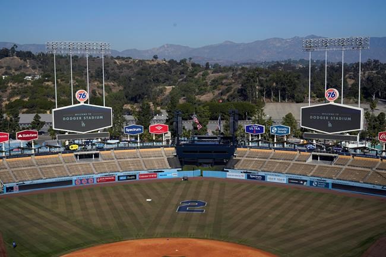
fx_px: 482
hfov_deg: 43.6
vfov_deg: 29.8
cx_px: 193
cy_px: 128
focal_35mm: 45
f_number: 9
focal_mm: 45
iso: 160
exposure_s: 1/640
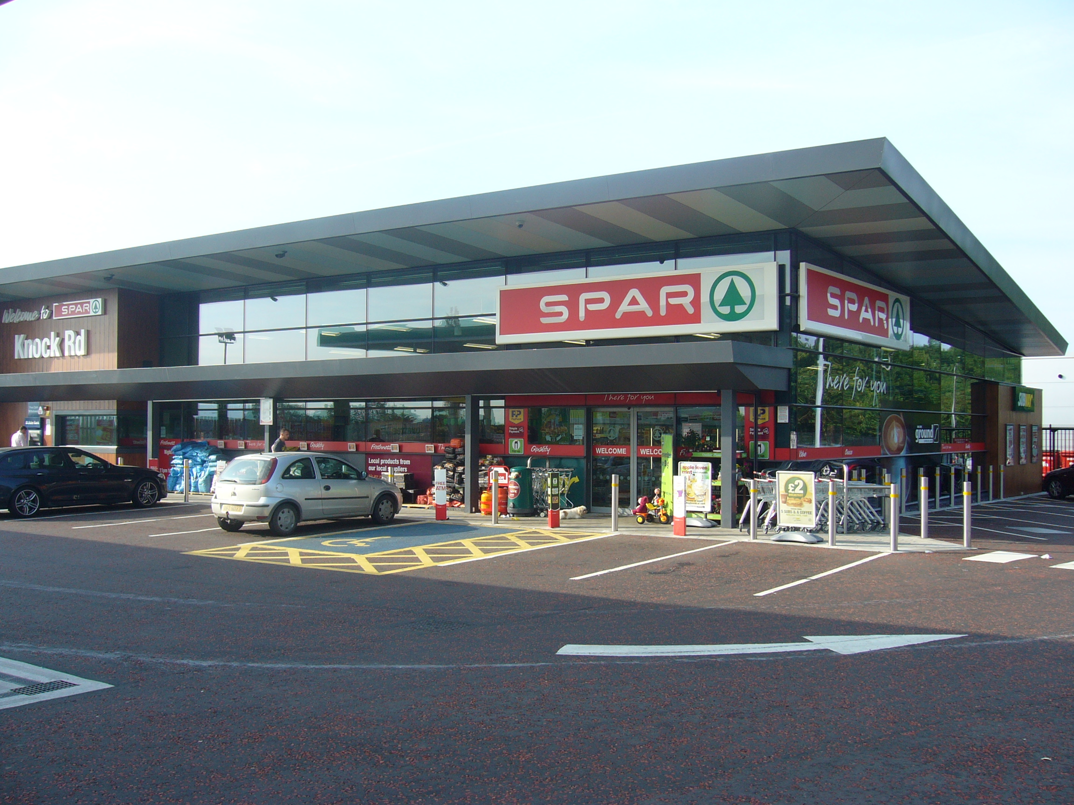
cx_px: 537
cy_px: 402
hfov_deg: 52.6
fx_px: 1086
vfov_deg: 40.7
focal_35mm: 35
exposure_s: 1/100
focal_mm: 5.8
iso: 64
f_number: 5.6
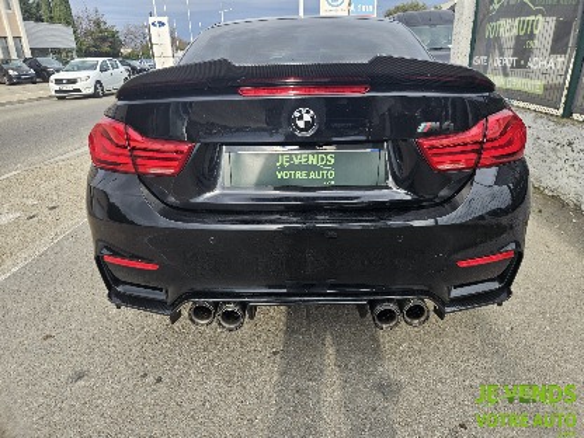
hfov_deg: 73.9
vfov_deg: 58.9
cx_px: 292
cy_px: 219
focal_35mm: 23
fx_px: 388
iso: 40
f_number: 1.8
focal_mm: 5.4
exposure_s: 1/488
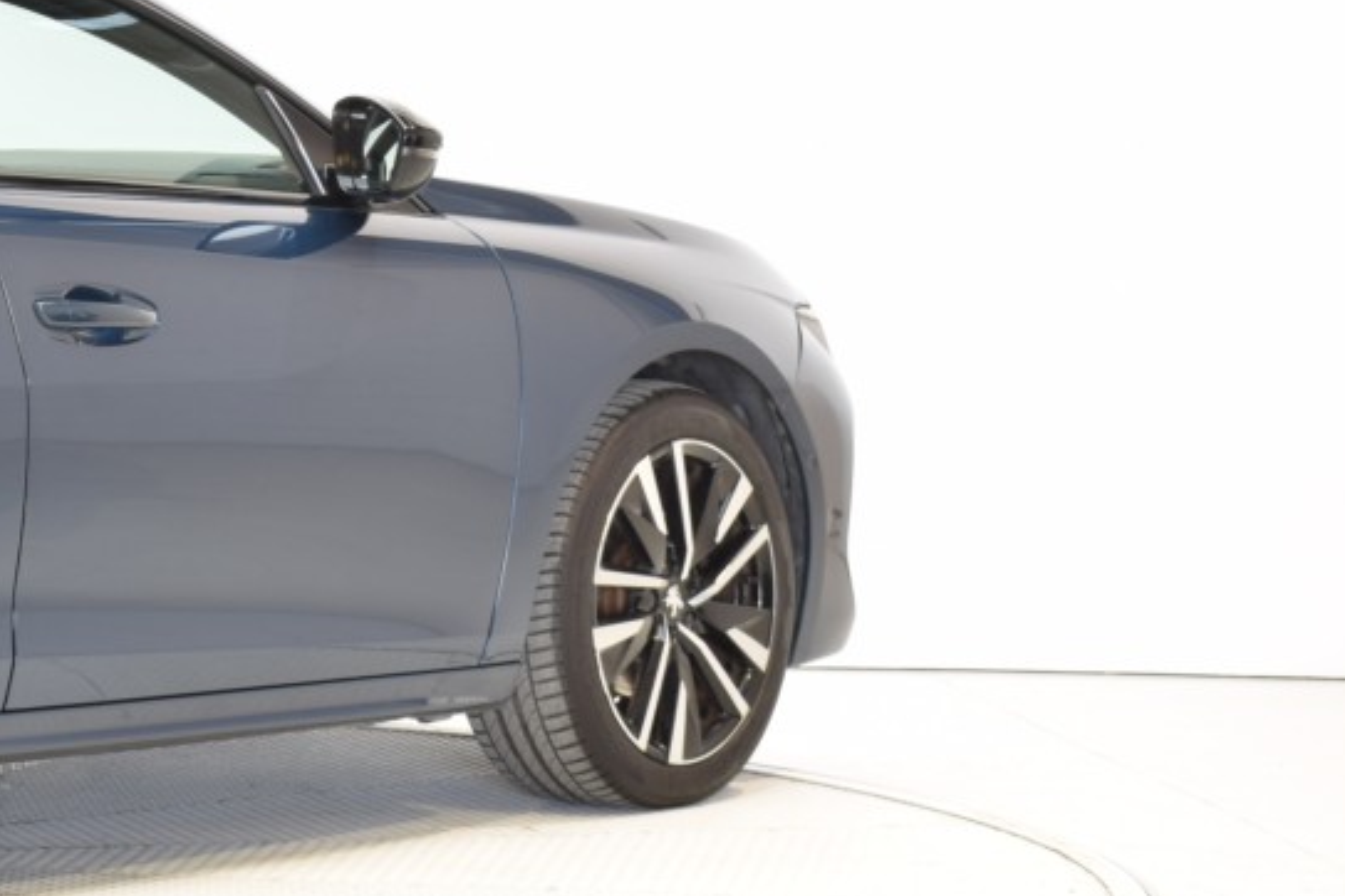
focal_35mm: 141
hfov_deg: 13.9
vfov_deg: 9.7
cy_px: 210
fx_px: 5268
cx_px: -485
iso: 100
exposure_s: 1/2.5
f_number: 10
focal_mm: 34
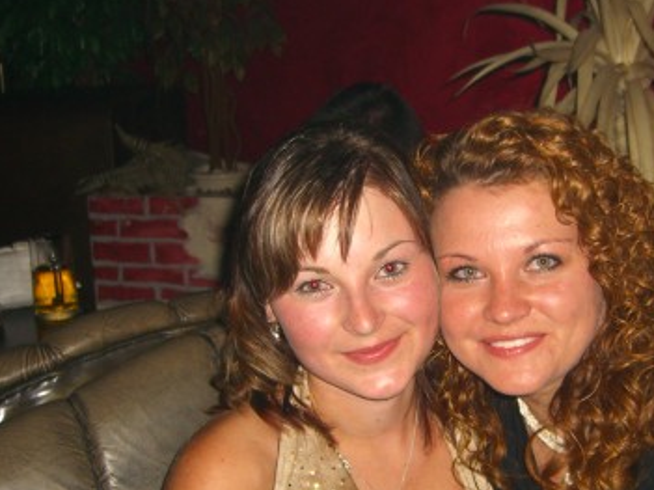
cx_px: 438
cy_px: 319
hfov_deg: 29.6
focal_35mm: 65
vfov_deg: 22.5
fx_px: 1228
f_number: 2.8
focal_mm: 7.9
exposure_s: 1/60
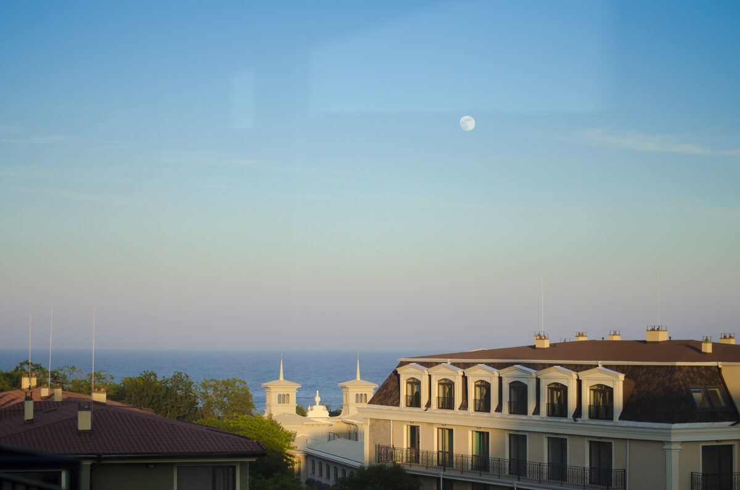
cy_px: 245
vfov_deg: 18.1
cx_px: 370
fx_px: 1539
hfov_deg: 27.0
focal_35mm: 75
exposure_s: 1/4000
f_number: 1.8
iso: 400
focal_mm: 50
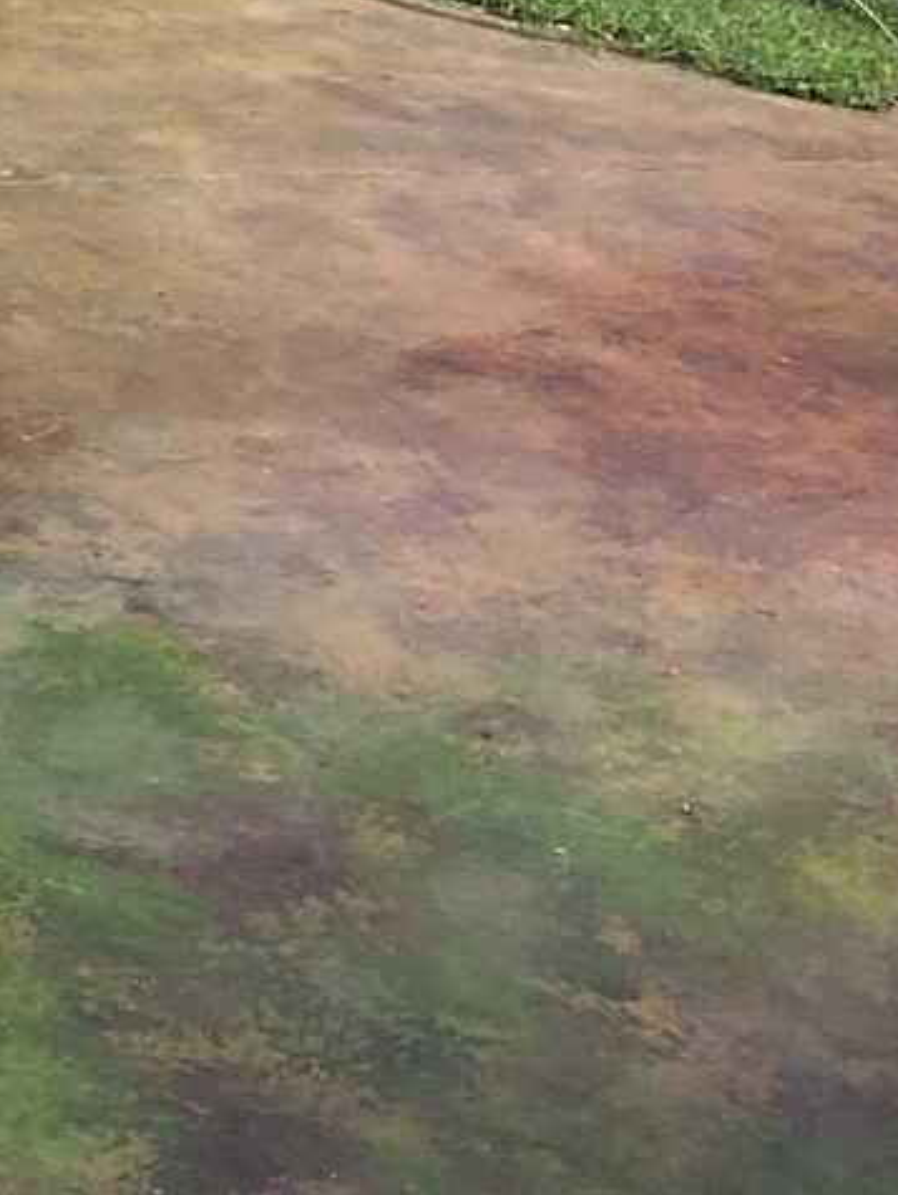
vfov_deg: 12.5
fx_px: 4836
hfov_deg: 9.4
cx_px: -1331
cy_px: -1117
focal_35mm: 140
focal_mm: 4.25
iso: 80
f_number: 1.8
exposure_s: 1/120
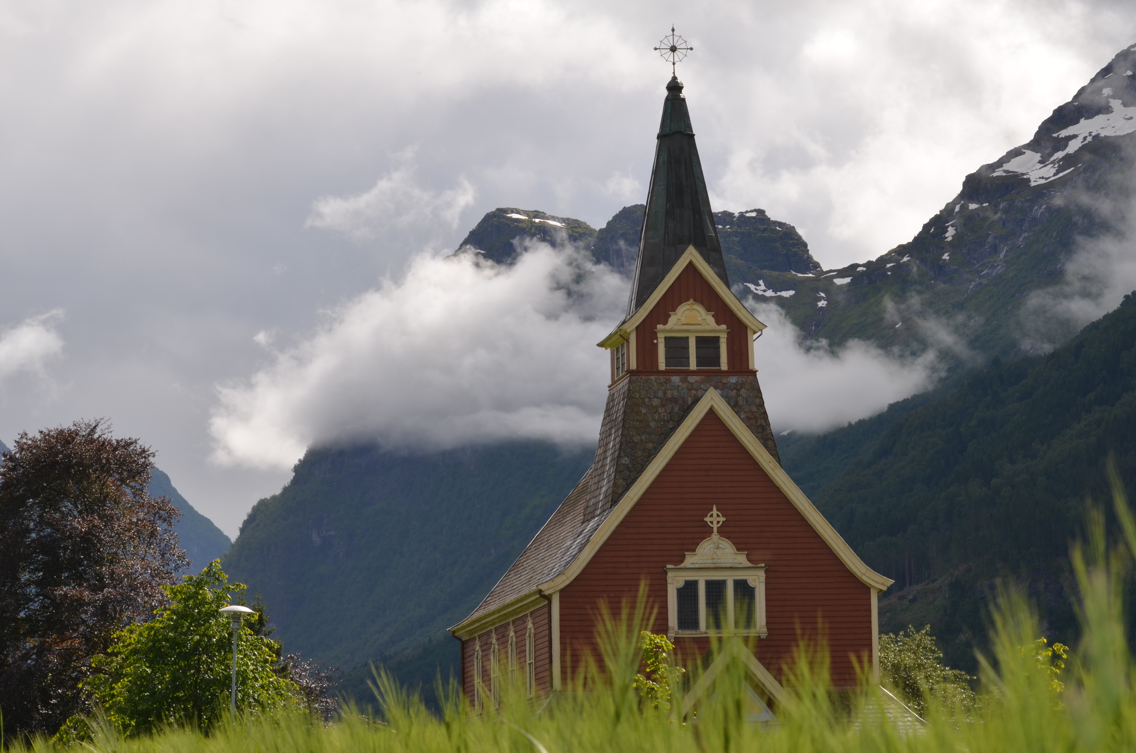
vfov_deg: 10.9
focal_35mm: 125
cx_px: 673
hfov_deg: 16.4
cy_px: 379
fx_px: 3936
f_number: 11
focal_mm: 70
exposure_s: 1/200
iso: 100
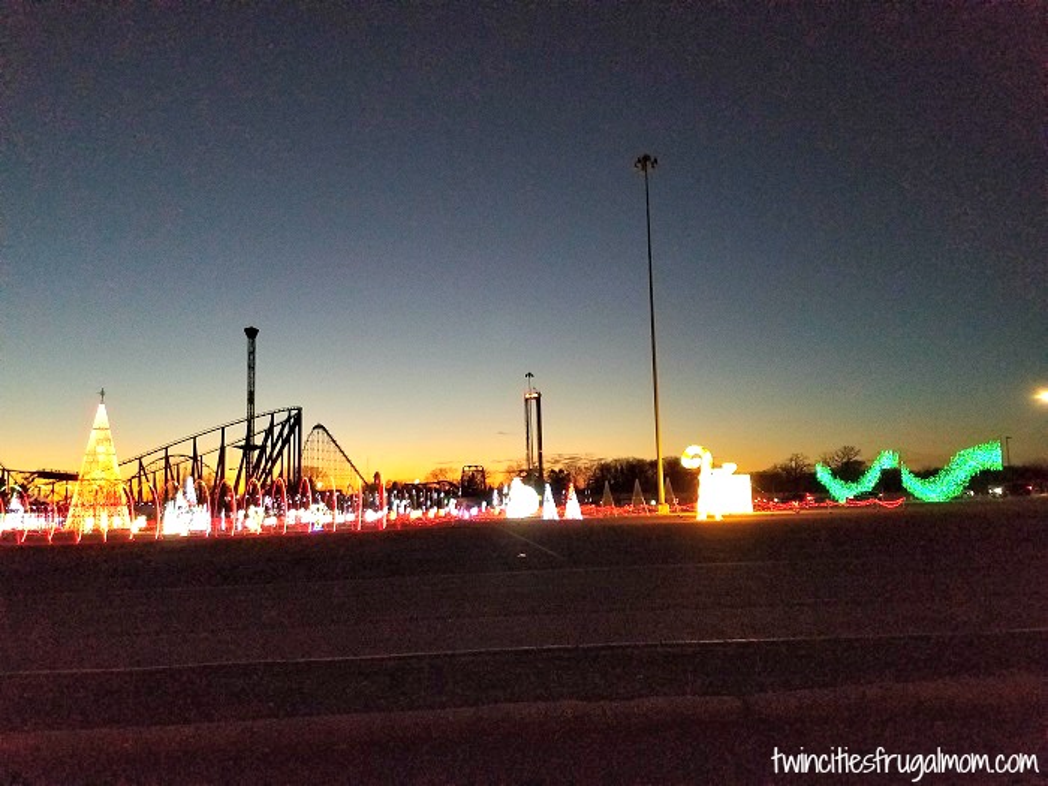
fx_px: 787
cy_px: 393
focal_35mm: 26
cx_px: 524
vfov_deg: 53.1
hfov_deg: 67.3
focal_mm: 4.2
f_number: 1.7
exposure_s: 1/30
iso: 640
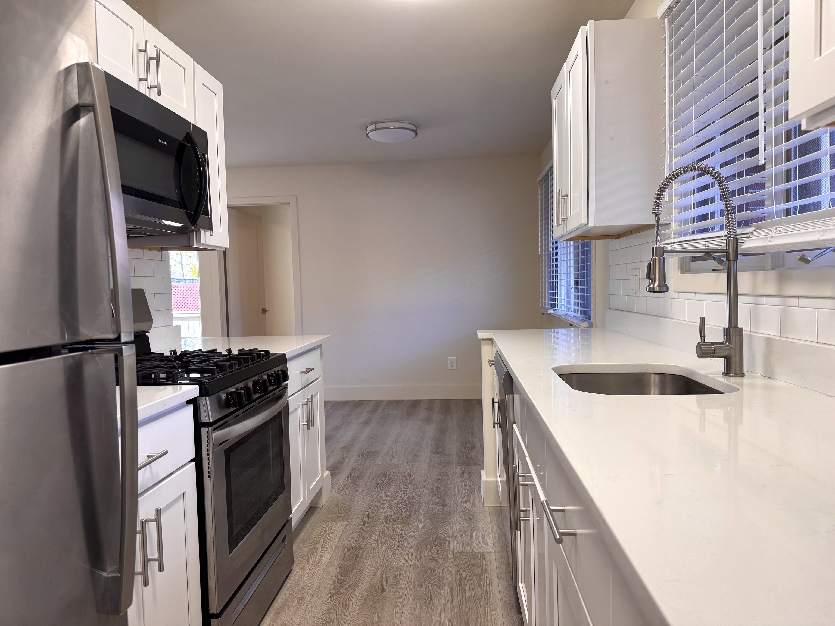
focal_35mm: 24
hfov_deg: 71.6
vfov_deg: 56.8
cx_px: 418
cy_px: 313
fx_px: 579
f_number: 1.78
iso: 125
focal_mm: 6.76
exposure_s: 1/120
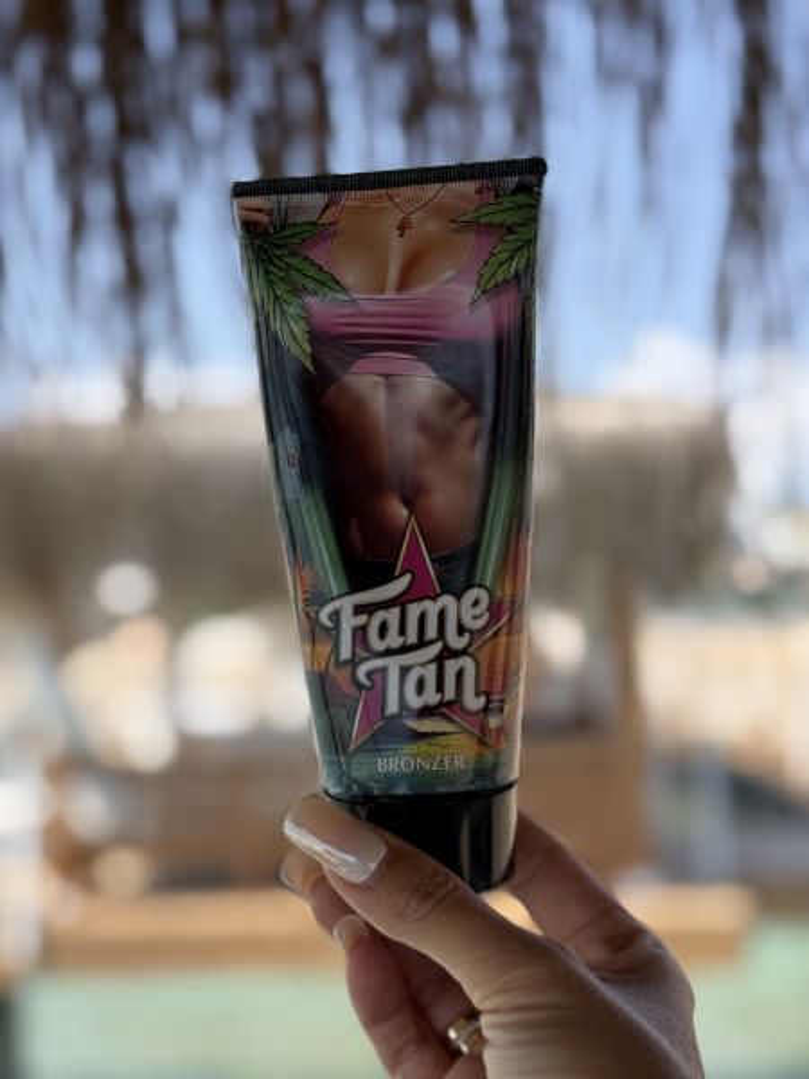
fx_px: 1496
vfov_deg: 39.7
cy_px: 540
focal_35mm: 48
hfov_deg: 30.3
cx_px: 404
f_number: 1.78
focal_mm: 6.76
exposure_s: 1/1403
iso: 100
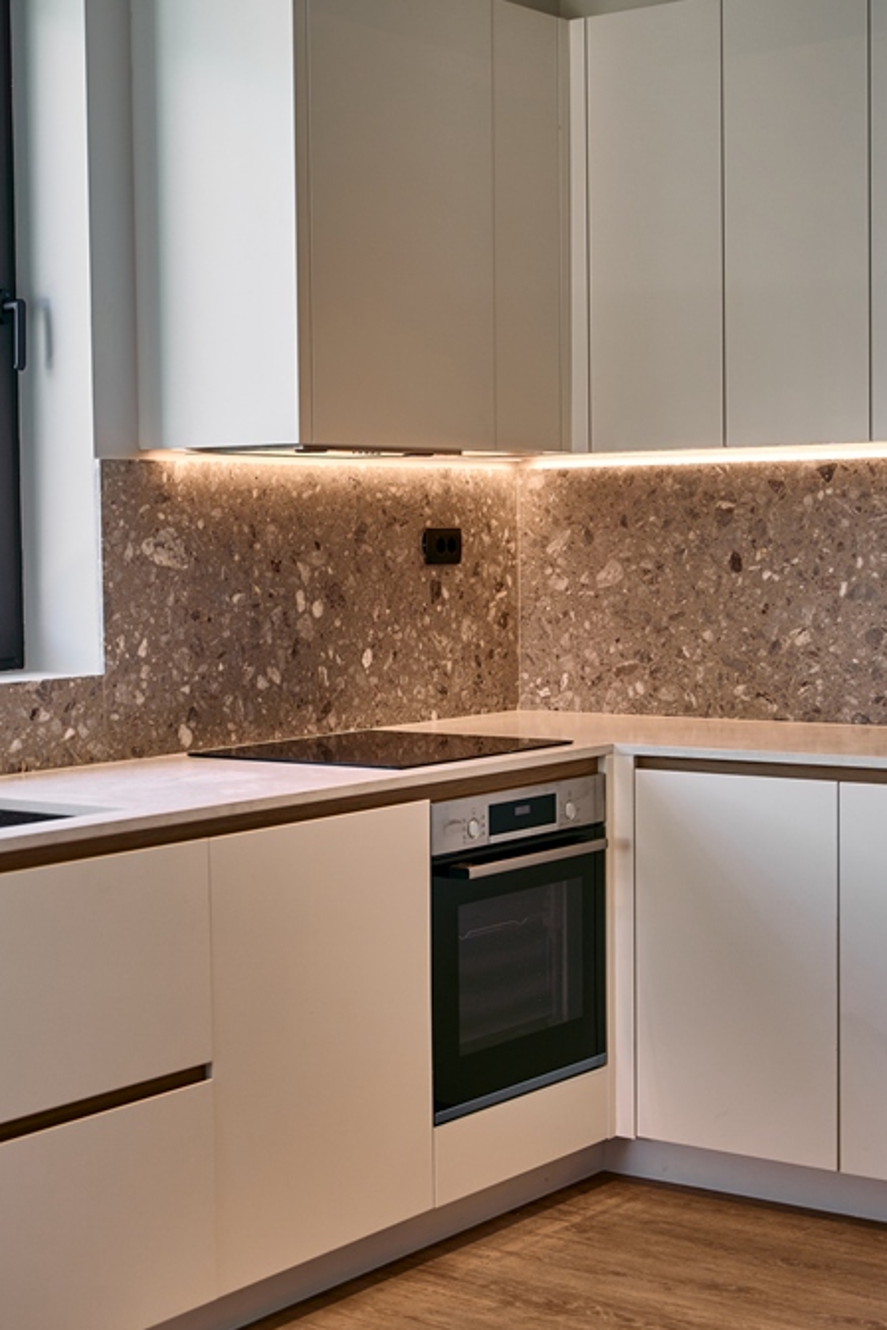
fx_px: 2254
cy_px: 670
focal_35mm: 61
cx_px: 374
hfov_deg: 22.2
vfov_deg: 32.9
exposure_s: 1/160
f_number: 2.8
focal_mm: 40
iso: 125
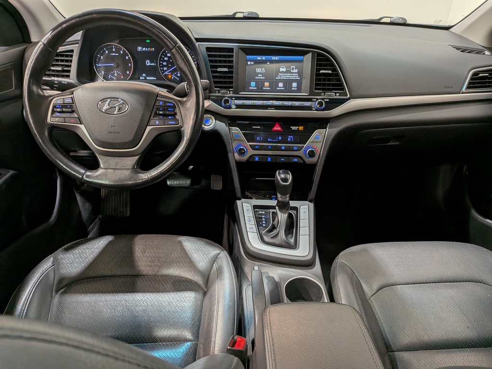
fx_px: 341
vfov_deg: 56.8
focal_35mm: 24
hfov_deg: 71.6
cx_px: 246
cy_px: 184
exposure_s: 1/105
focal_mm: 4.53
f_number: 1.7
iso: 25
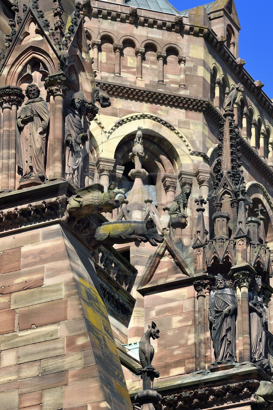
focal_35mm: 200
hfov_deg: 6.9
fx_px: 2278
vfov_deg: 10.3
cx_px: 136
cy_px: 205
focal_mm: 200
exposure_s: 1/200
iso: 200
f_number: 10
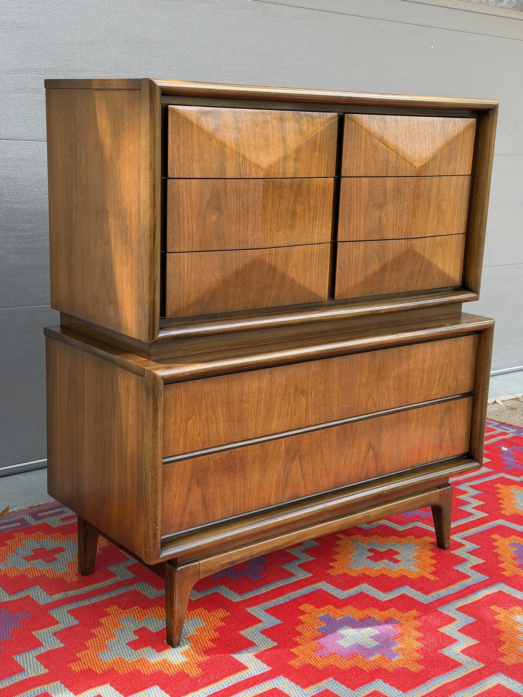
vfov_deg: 39.7
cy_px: 348
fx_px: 967
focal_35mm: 48
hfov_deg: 30.3
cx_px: 262
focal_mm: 6.76
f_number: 1.78
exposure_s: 1/418
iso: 64
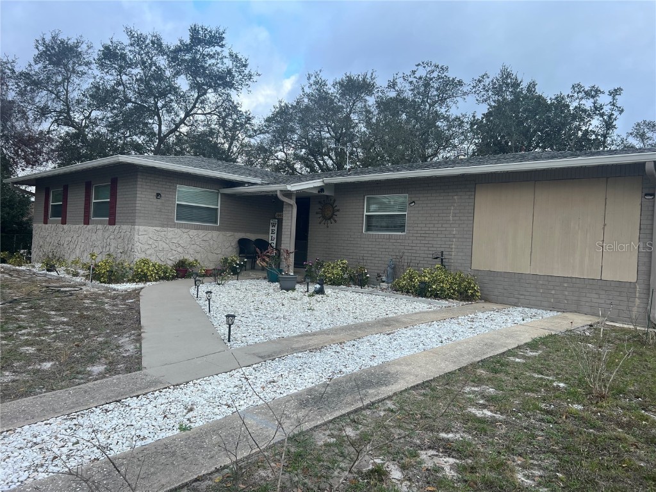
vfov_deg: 53.1
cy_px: 246
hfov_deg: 67.3
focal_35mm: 26
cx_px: 328
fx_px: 493
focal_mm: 5.7
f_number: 1.5
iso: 50
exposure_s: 1/1669
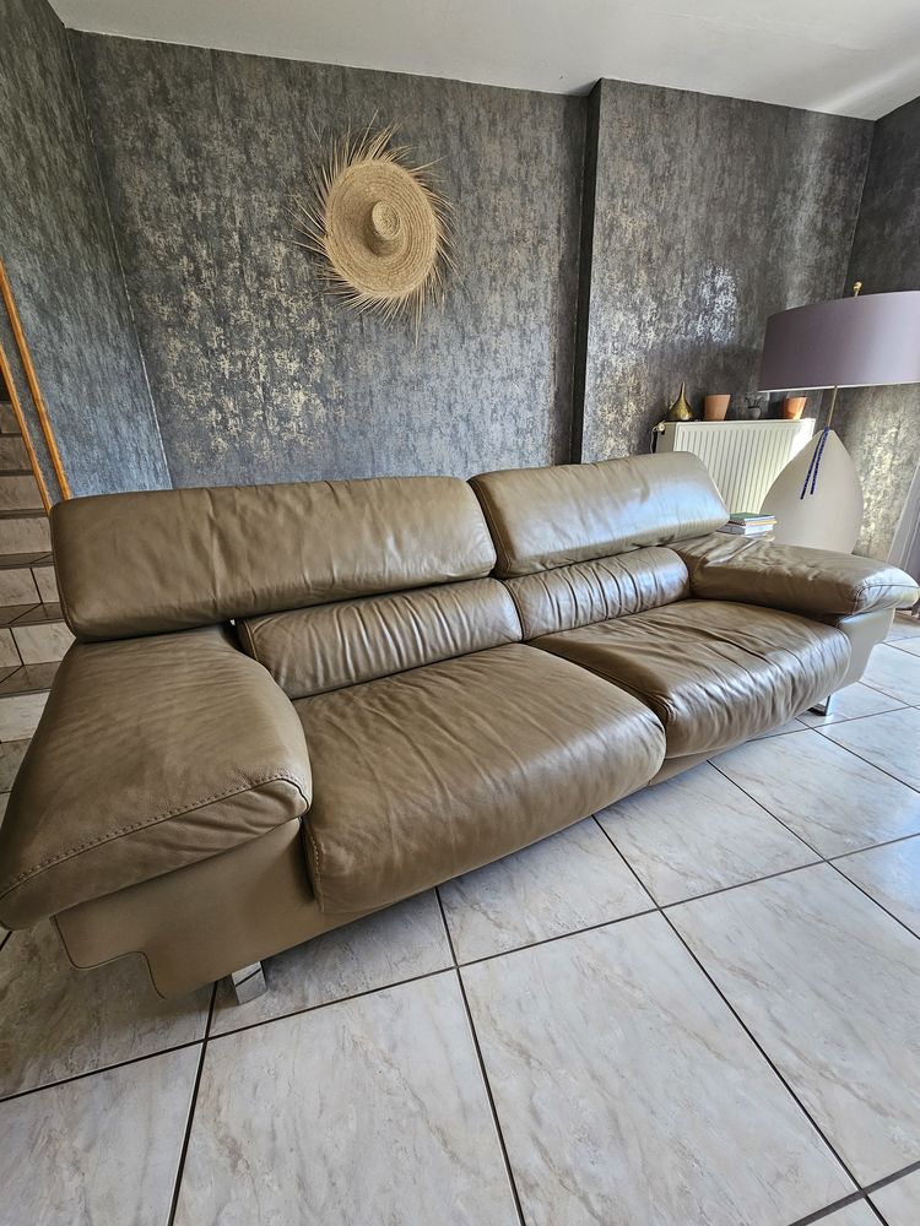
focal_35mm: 13
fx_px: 461
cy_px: 613
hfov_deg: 89.9
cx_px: 460
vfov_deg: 106.2
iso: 125
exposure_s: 1/50
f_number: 2.2
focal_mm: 2.2
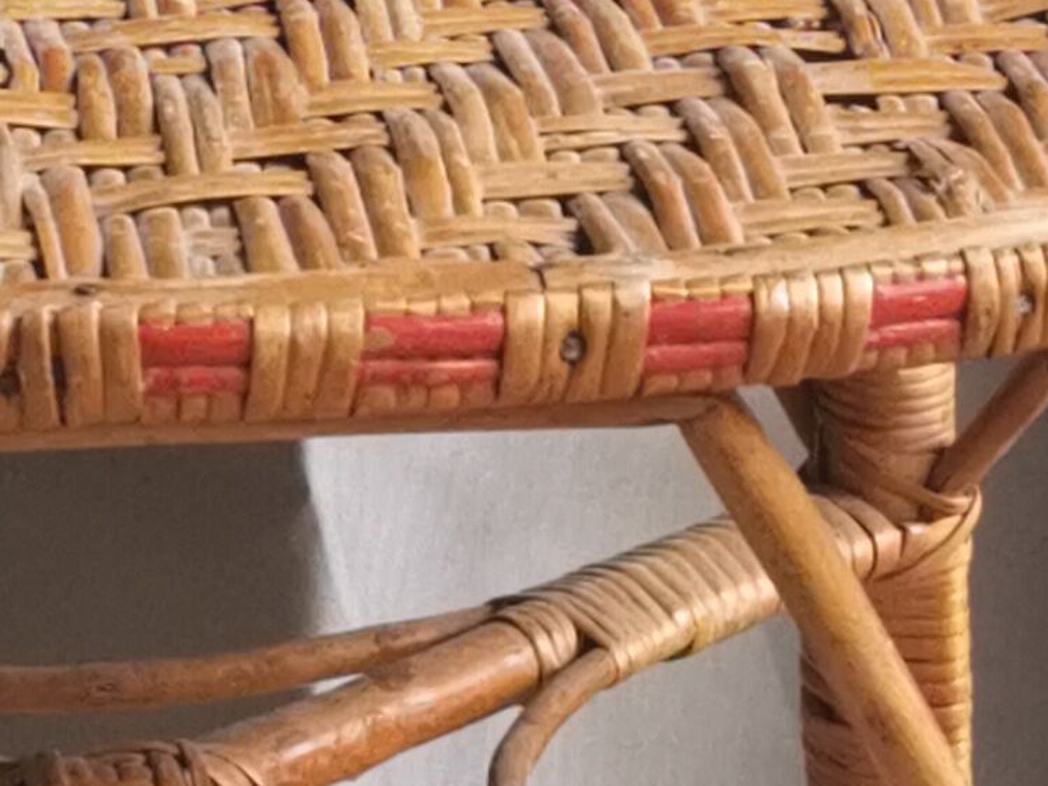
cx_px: 123
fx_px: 6783
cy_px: 460
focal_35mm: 224
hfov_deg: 8.8
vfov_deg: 6.6
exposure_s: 1/100
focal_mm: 5.58
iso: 125
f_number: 1.8
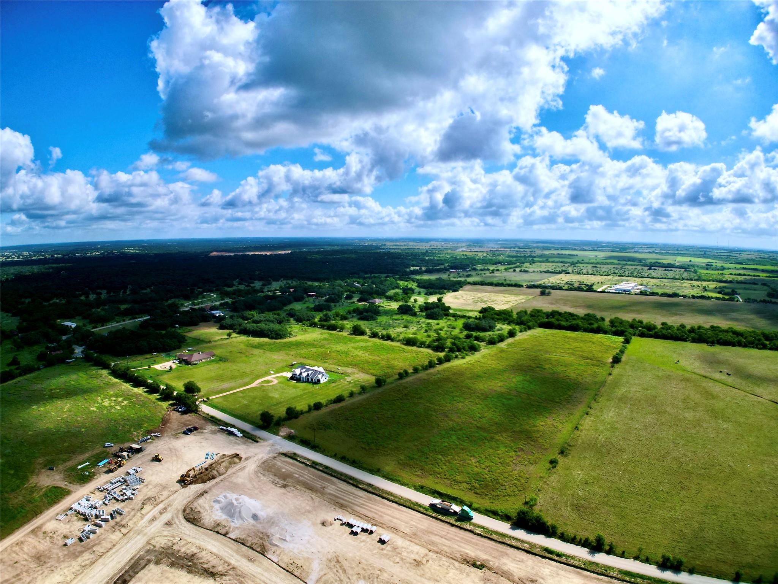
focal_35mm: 24
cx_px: 389
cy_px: 292
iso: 150
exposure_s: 1/5000
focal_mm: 6.72
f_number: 1.7
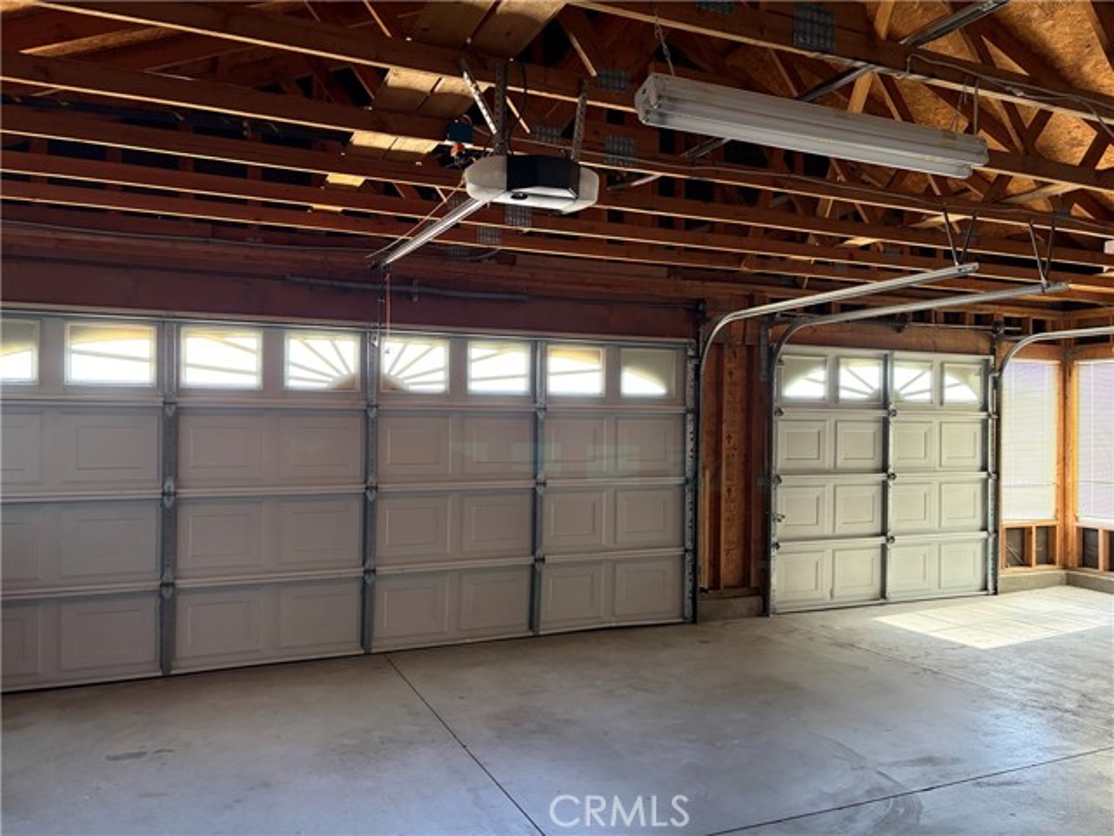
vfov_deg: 53.1
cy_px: 418
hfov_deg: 67.3
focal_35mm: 26
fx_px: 837
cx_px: 557
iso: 250
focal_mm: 5.96
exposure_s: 1/60
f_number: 1.6
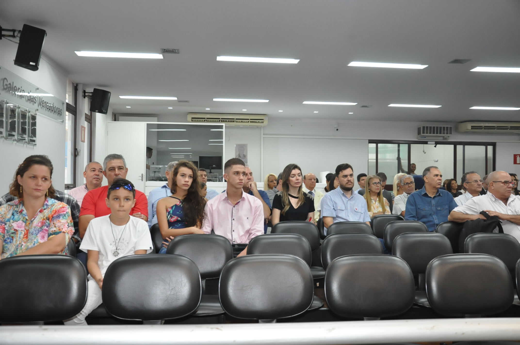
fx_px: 476
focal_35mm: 33
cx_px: 260
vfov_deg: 39.9
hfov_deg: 57.3
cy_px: 172
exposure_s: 1/100
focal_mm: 22
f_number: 5
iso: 2000
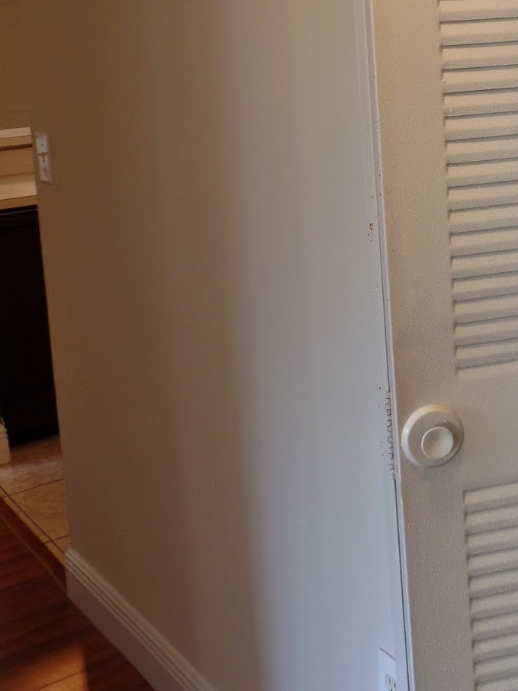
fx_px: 1038
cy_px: 133
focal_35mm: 52
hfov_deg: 27.4
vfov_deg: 35.6
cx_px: 417
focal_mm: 4.1
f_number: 2.8
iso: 80
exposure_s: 1/30
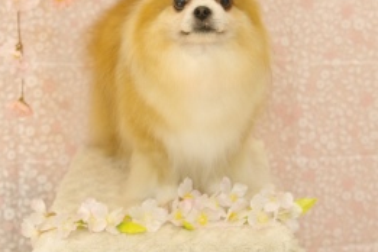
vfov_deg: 17.8
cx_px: 188
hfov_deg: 27.0
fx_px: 787
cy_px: 10
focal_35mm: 75
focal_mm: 33
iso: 1250
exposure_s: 1/100
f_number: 3.2
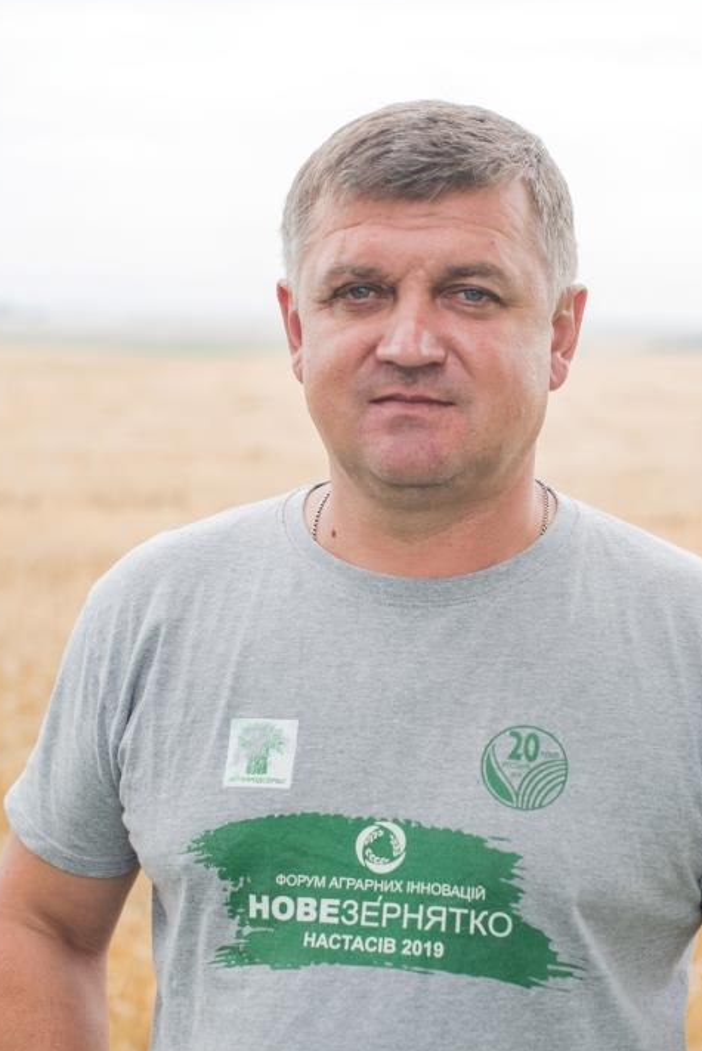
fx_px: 2103
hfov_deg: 18.9
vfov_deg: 28.1
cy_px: 547
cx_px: 390
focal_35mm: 72
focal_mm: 50
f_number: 3.5
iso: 320
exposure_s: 1/640
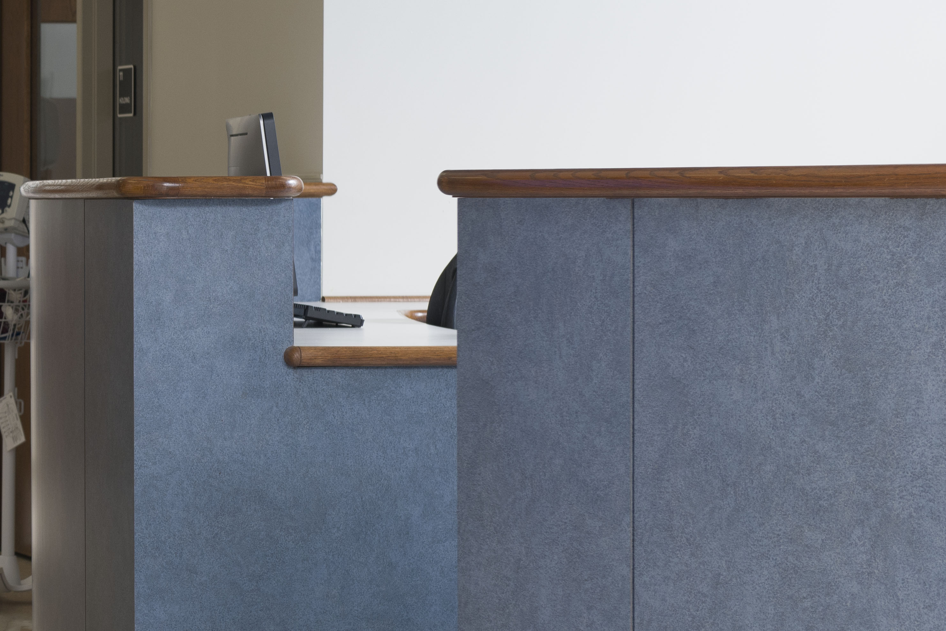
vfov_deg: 8.8
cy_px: 258
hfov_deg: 12.7
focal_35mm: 156
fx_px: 4099
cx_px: -342
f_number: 6.3
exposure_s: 1/125
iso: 200
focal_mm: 56
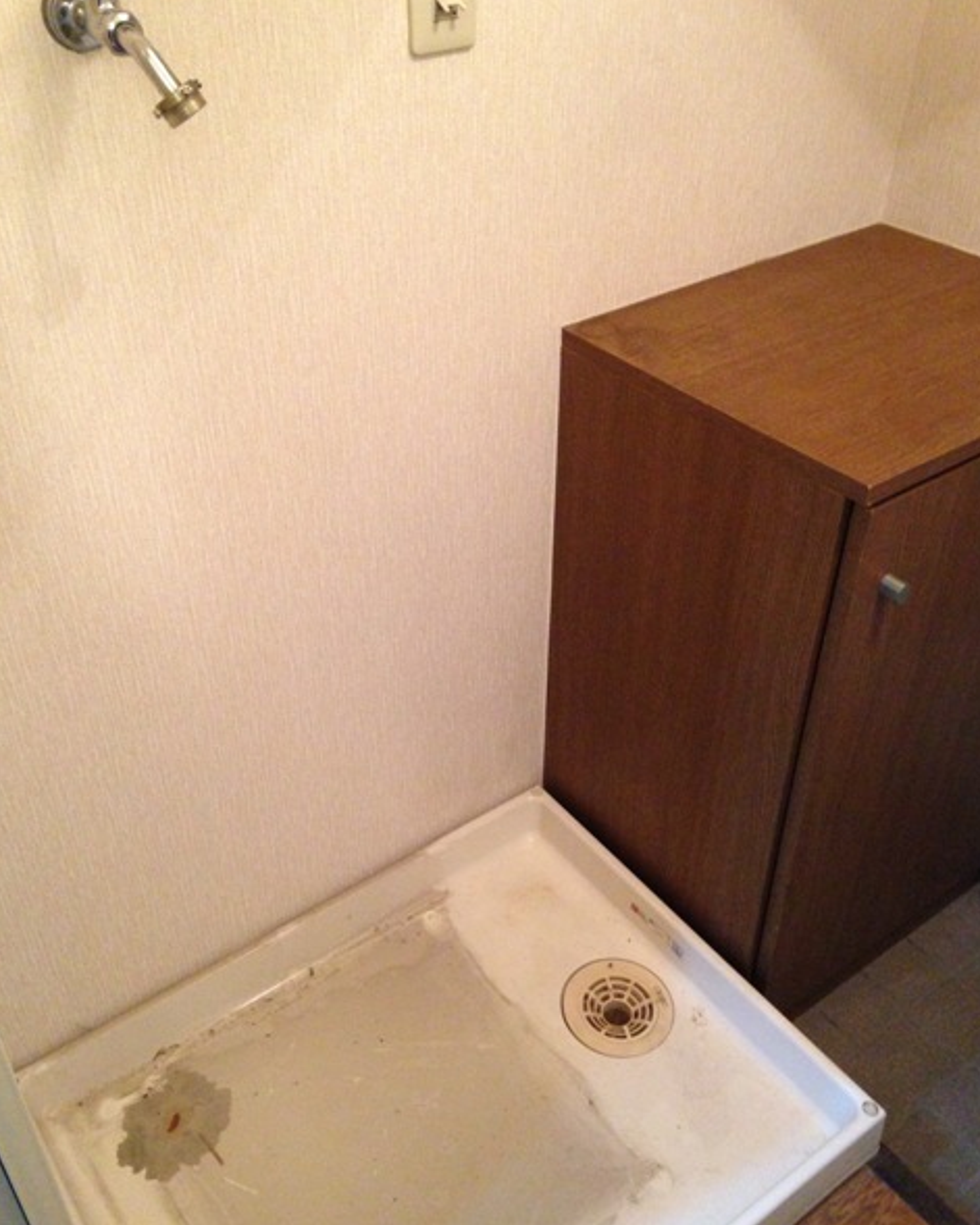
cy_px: 630
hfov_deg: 42.2
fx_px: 1269
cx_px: 493
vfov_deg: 51.5
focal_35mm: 35
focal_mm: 4.12
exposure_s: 1/15
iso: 400
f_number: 2.4
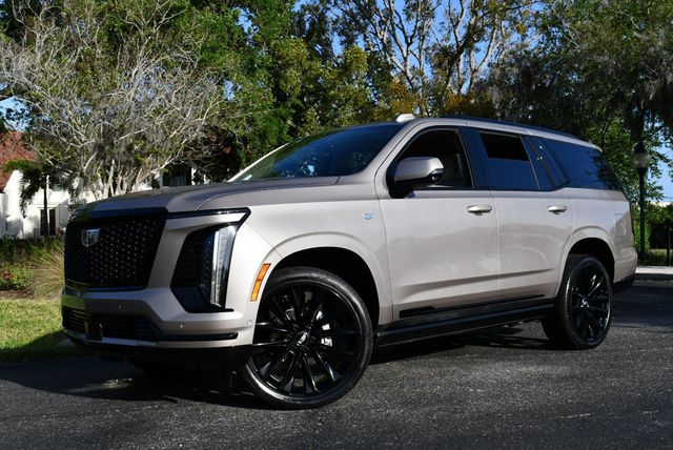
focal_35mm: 40
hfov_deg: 48.4
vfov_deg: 33.5
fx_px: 748
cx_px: 336
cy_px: 225
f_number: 9
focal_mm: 20
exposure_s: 1/320
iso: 100
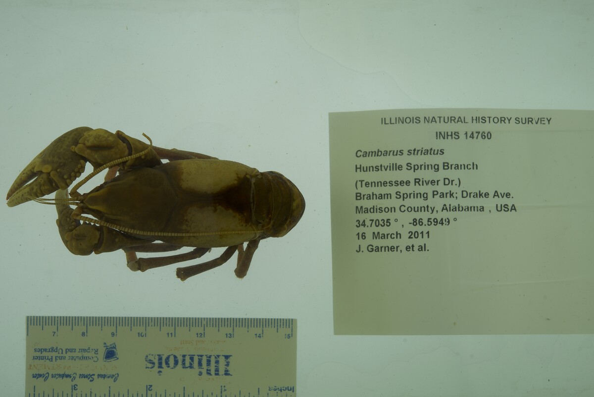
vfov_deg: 22.6
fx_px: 990
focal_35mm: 60
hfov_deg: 33.4
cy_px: 198
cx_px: 297
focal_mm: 60
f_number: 9
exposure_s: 1/80
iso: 50
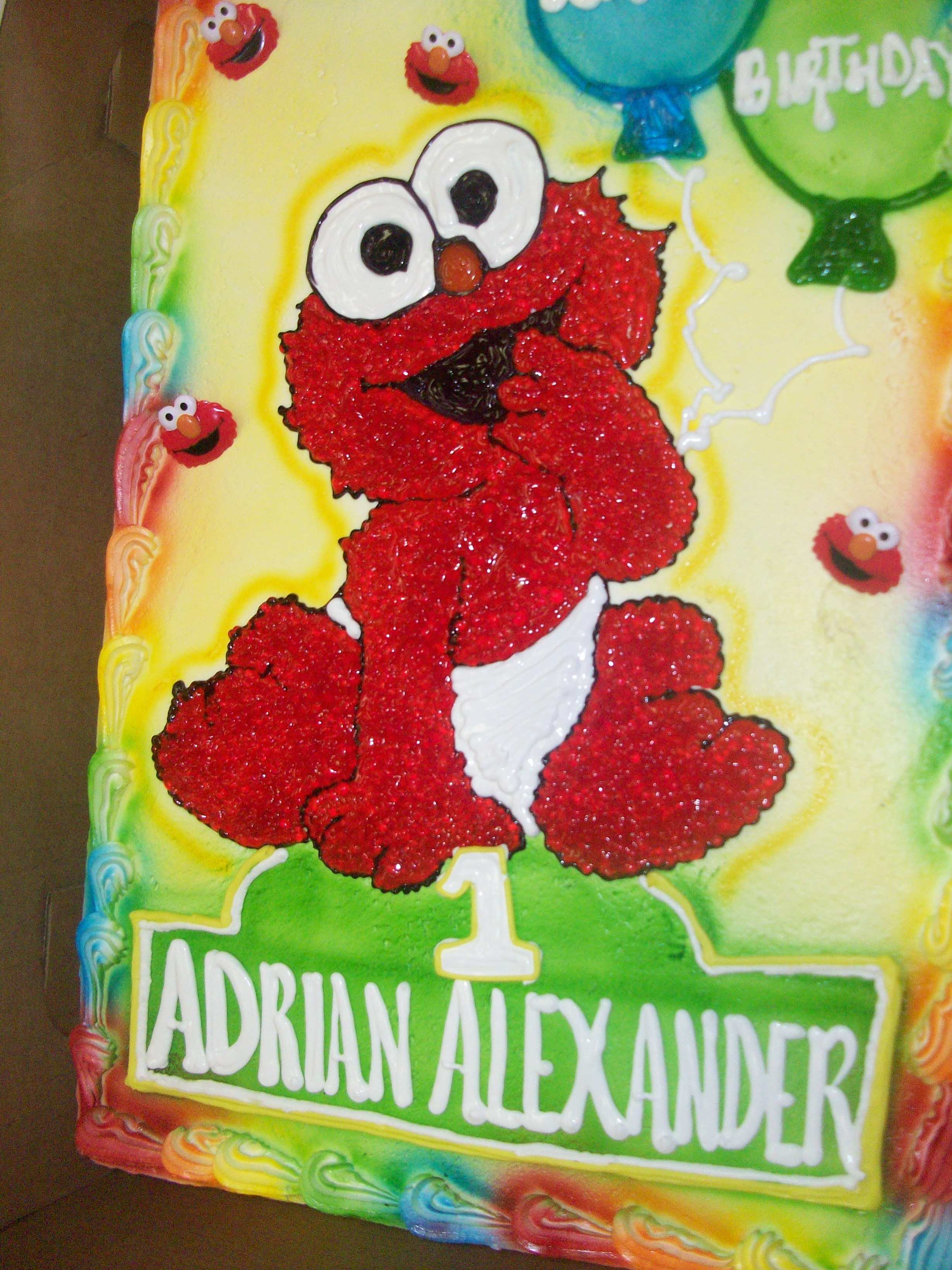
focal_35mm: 34
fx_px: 1247
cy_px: 635
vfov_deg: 54.0
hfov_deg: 41.8
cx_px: 476
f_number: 2.8
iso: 160
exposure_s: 1/60
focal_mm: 5.7
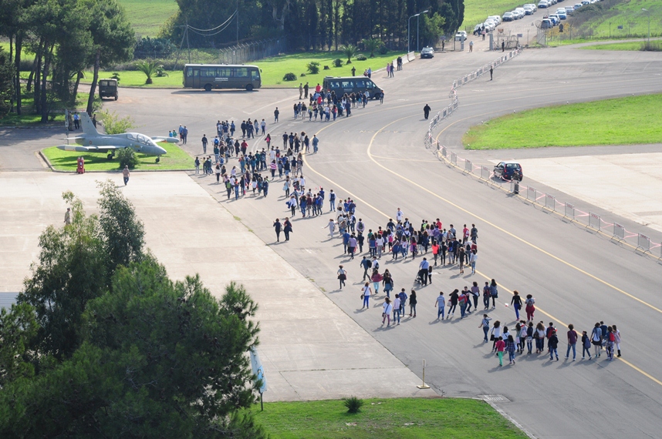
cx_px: 331
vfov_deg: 10.1
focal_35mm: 135
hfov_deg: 15.2
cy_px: 220
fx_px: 2480
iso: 400
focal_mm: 90
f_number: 14
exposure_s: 1/200
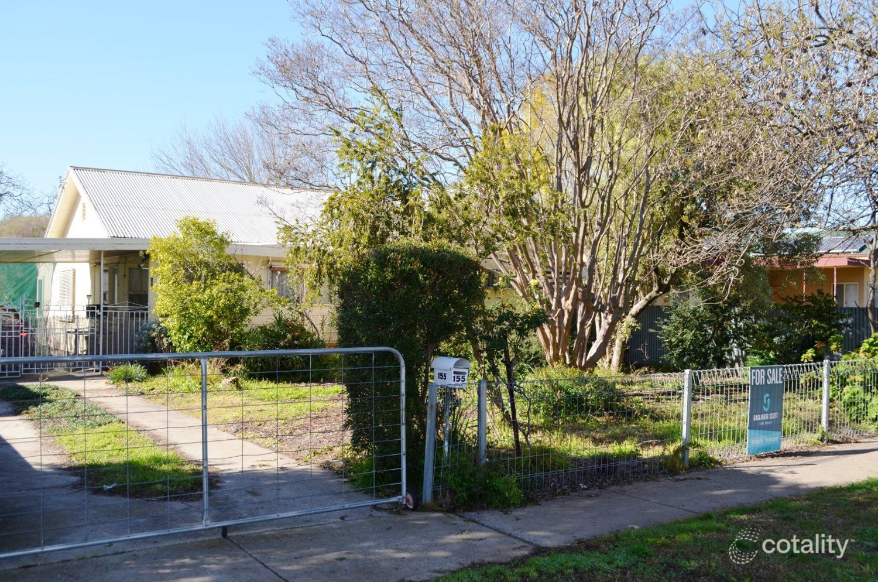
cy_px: 291
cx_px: 439
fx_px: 803
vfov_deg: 39.8
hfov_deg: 57.3
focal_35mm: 33
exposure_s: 1/200
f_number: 6.3
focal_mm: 22
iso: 100
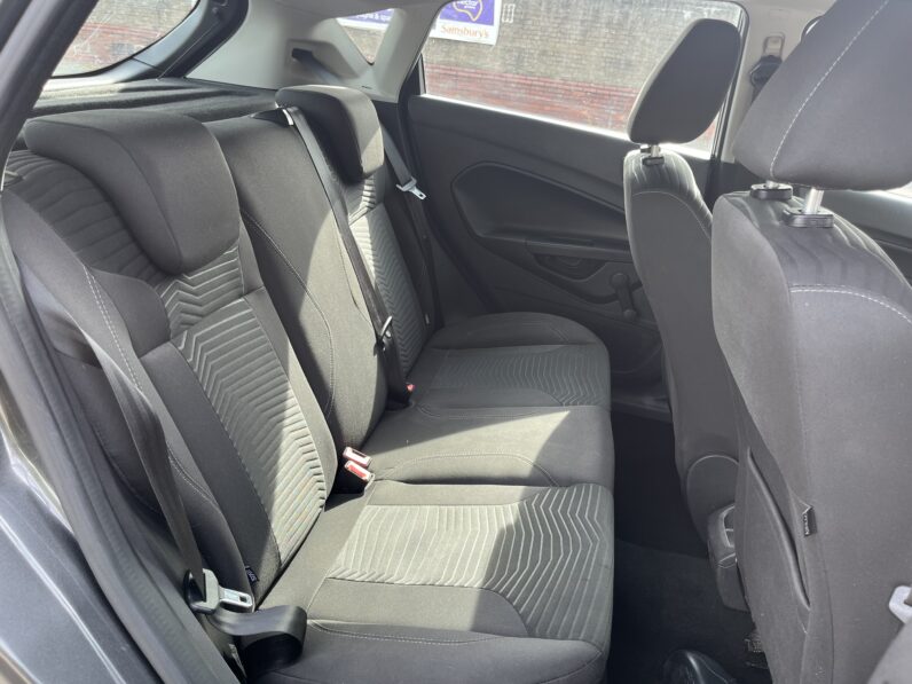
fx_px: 685
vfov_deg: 53.1
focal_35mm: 26
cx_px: 456
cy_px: 342
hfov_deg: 67.3
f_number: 1.6
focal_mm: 5.1
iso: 40
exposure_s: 1/122
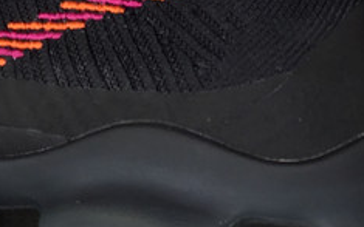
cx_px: -45
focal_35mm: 126
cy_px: 46
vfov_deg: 10.4
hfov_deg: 16.1
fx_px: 1250
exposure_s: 1/184
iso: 25
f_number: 2.4
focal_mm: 3.3
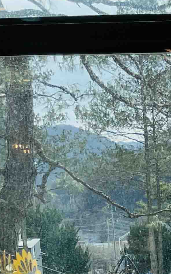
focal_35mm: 117
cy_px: 349
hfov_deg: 9.5
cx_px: 461
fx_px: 872
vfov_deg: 16.9
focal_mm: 4.2
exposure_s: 1/997
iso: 32
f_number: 1.6
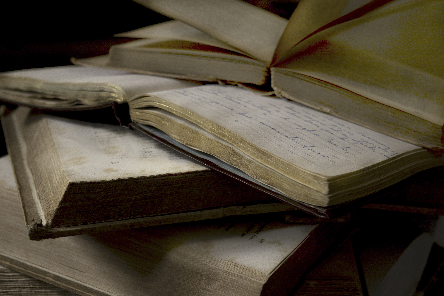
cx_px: 222
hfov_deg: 29.9
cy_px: 148
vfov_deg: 20.2
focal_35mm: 68
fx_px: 832
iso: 200
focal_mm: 45
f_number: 5
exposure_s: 1/10
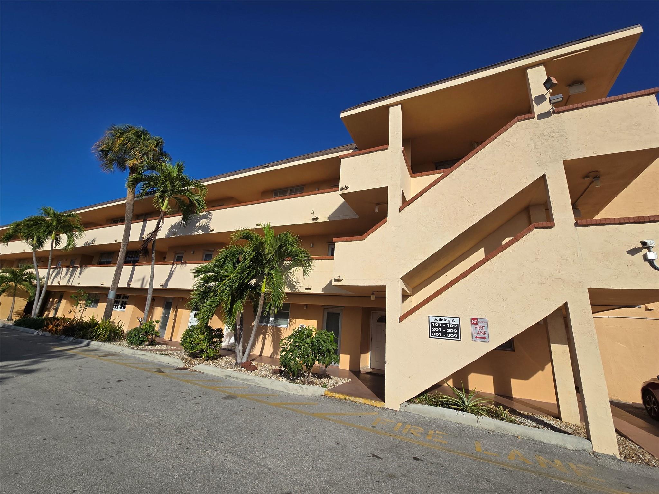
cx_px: 330
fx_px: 247
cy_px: 247
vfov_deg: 89.9
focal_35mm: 13
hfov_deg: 106.2
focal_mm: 2.2
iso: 50
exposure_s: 1/4913
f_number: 2.2
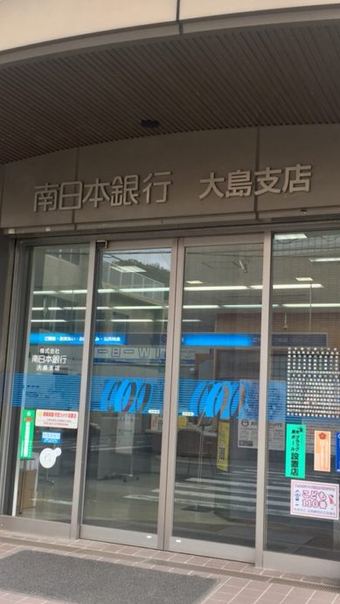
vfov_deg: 47.3
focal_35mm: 43
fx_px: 689
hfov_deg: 27.7
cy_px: 301
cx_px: 166
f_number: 2.2
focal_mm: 4.15
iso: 40
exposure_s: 1/120
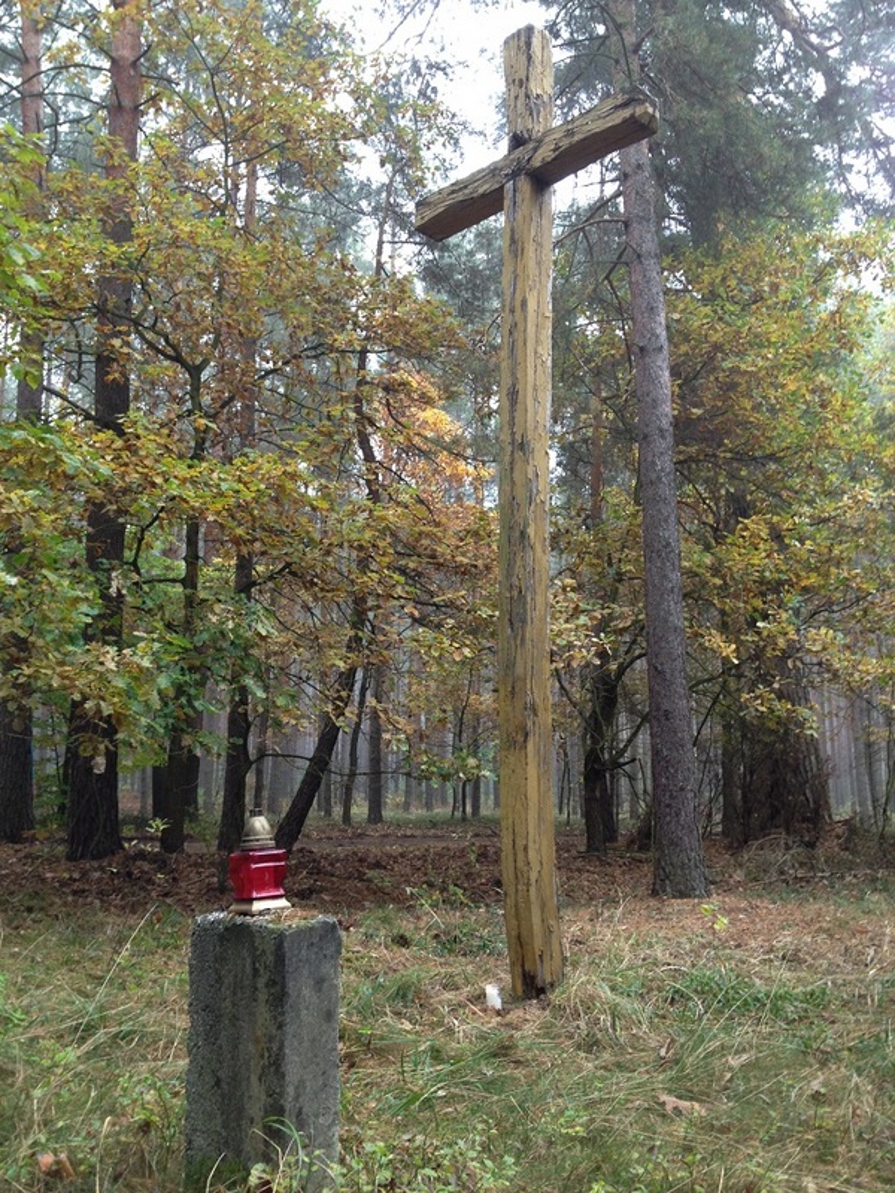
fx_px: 1207
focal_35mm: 35
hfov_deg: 40.7
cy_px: 596
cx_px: 448
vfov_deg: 52.6
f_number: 2.4
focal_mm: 4.28
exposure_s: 1/20
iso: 64
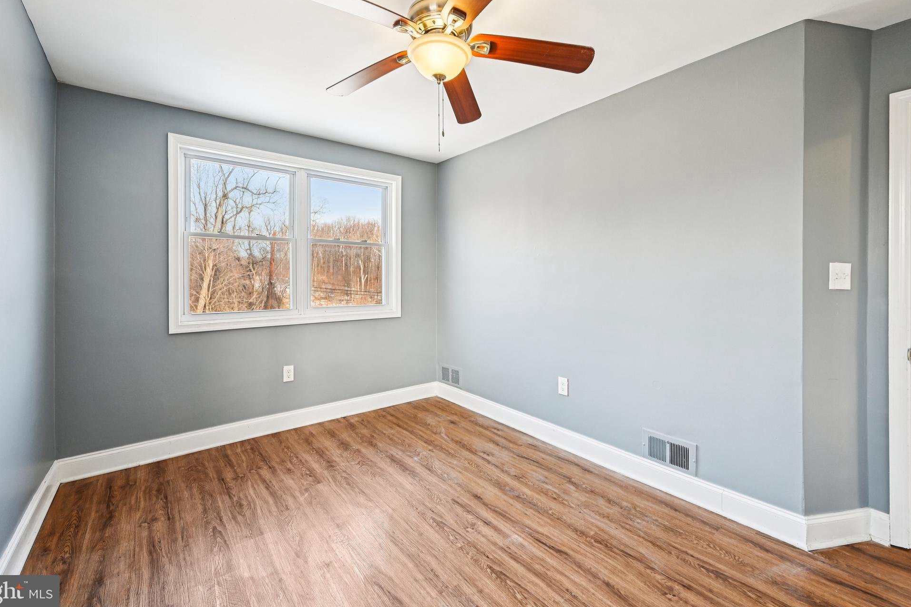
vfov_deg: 77.2
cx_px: 442
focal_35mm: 15
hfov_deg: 100.4
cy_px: 285
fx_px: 380
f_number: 8
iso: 180
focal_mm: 14
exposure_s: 1/15
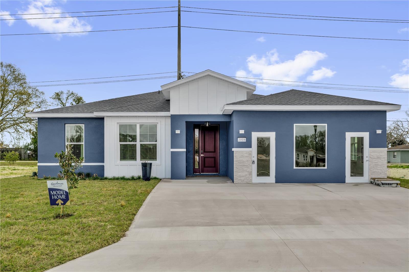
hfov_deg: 54.4
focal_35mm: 35
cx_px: 204
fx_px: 398
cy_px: 136
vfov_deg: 37.8
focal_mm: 35
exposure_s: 1/2000
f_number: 4
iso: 100
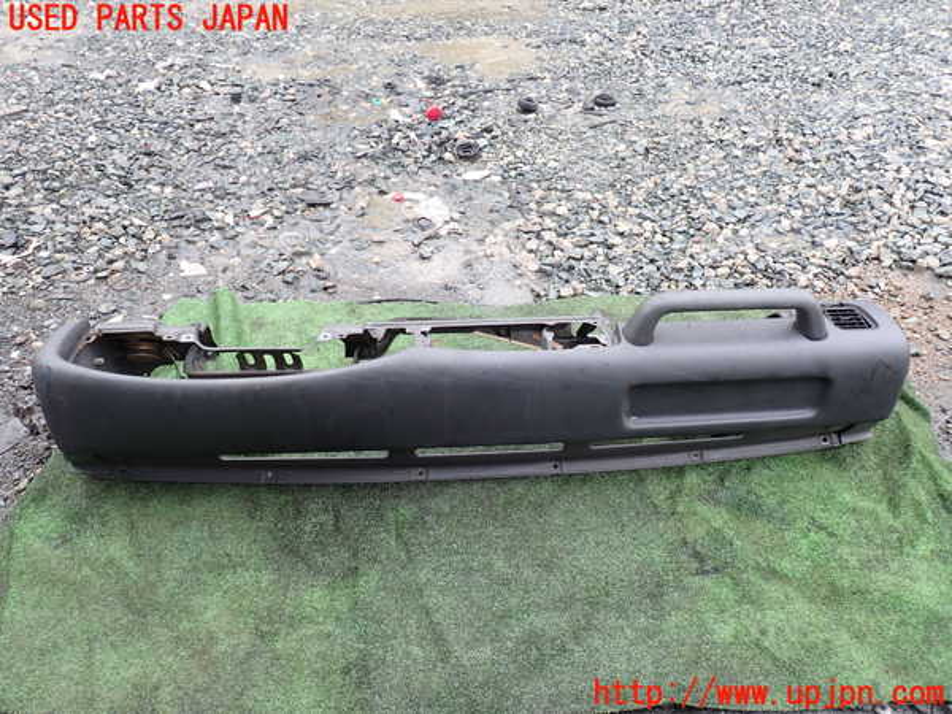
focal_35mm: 25
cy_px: 357
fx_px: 688
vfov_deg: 54.9
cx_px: 476
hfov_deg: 69.4
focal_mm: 4.5
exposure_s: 1/80
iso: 100
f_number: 2.8
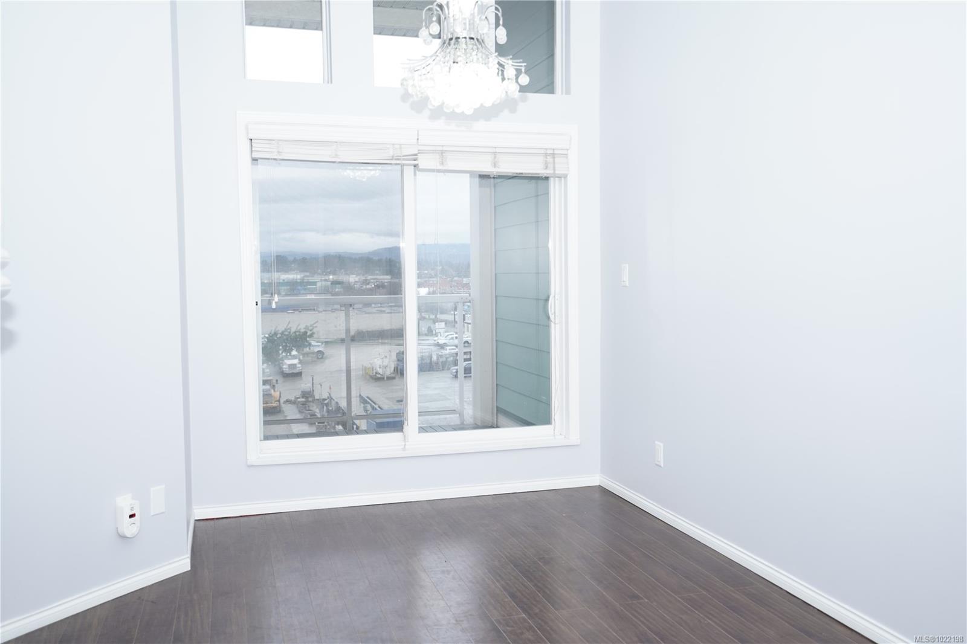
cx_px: 484
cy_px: 322
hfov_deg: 55.8
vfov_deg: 38.9
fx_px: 913
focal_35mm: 34
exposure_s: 1/60
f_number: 4
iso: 250
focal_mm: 34
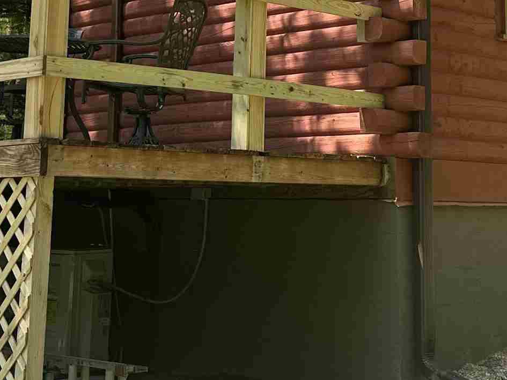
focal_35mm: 78
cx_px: 262
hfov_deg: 25.0
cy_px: -52
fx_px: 1143
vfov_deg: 18.1
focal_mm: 6.86
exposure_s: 1/672
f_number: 1.78
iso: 80
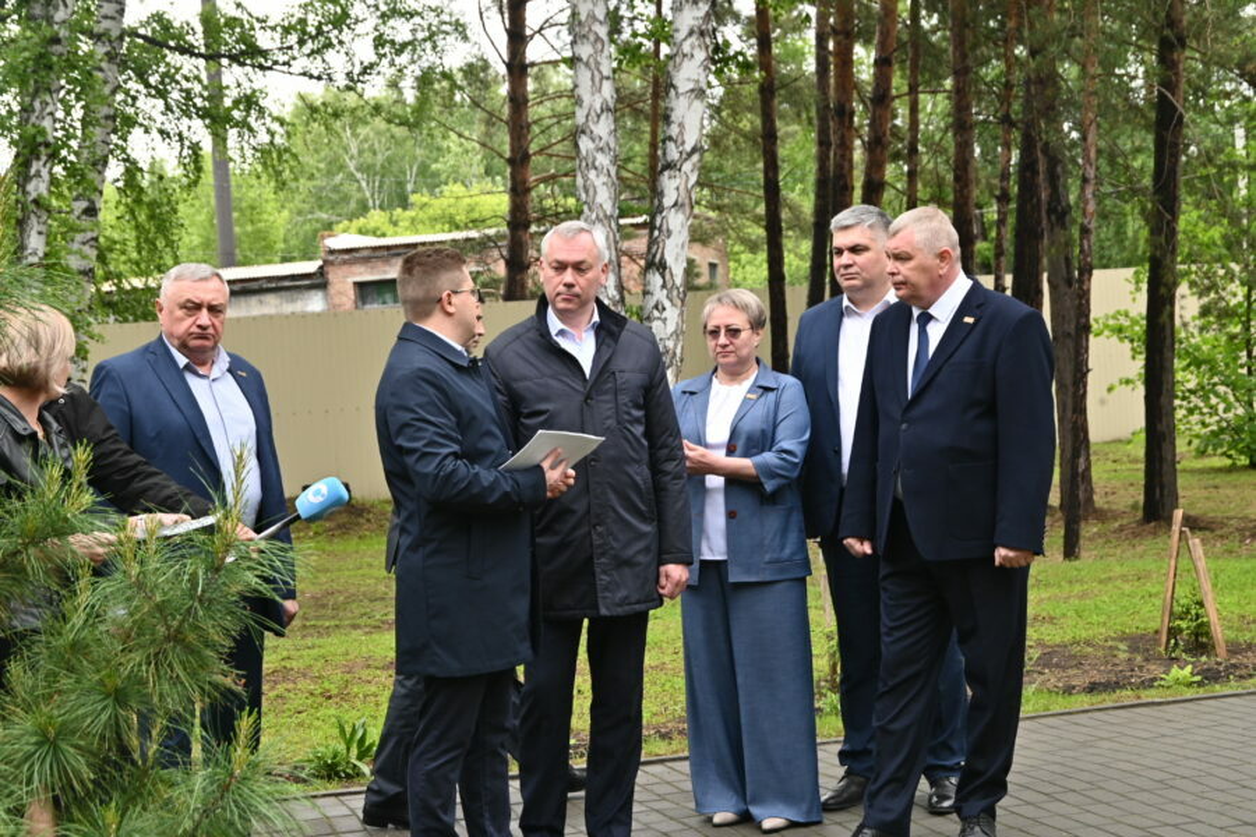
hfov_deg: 32.4
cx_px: 628
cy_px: 418
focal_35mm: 62
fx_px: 2163
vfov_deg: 21.9
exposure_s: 1/160
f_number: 11
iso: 800
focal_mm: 62
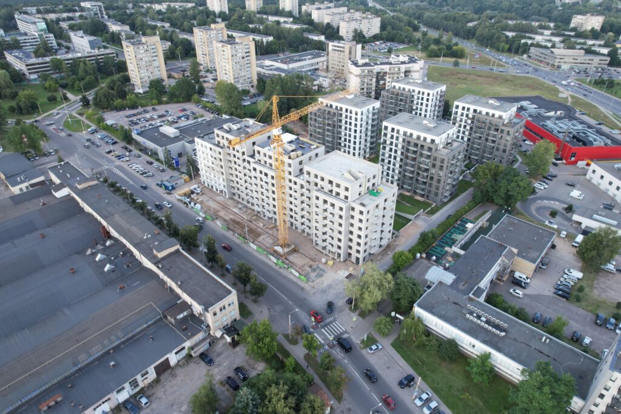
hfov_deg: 78.6
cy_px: 207
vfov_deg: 57.2
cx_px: 310
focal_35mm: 22
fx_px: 380
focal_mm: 8.38
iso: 150
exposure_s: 1/250
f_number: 2.8
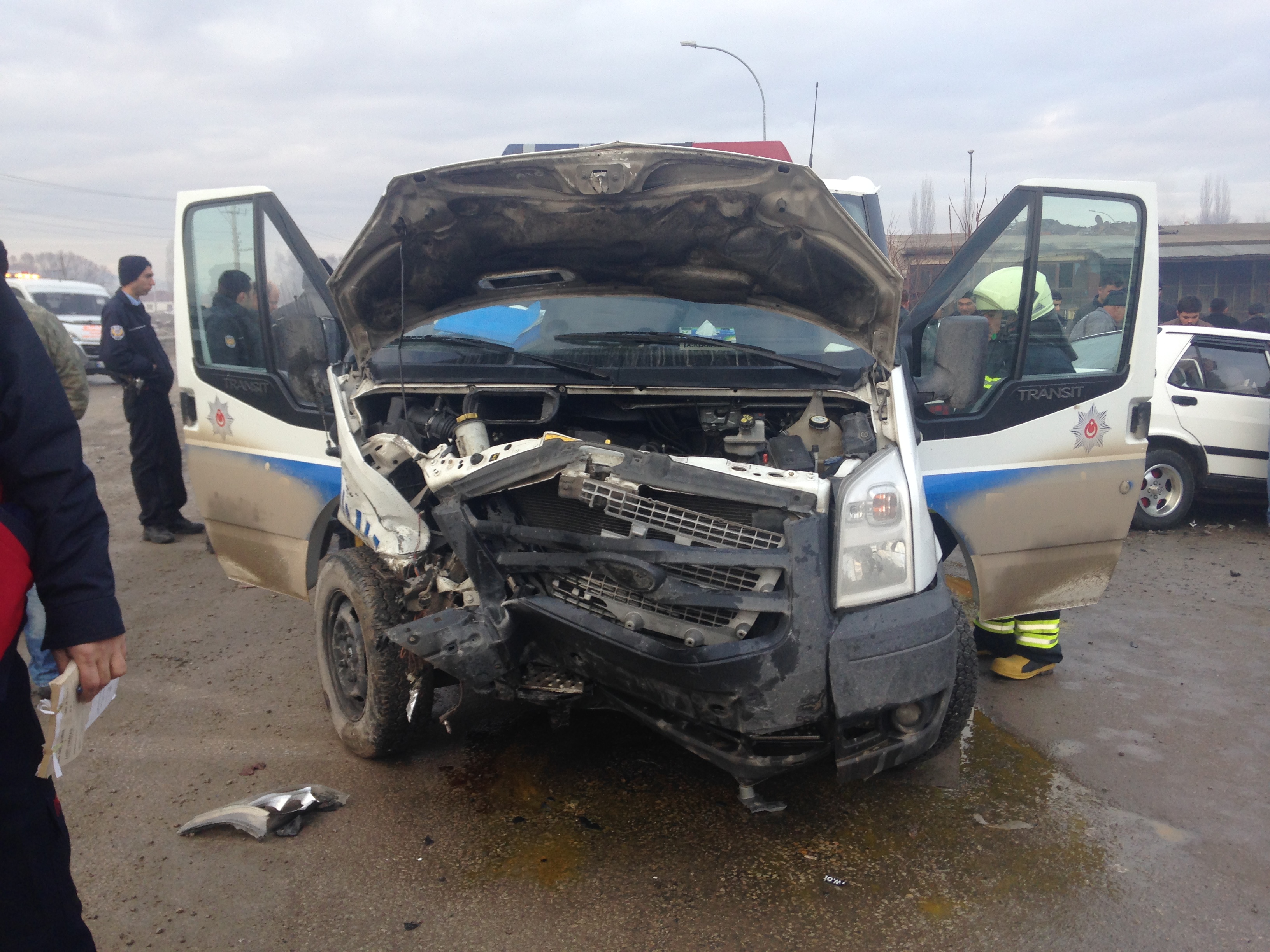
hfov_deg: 55.4
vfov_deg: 42.9
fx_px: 1211
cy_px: 476
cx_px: 635
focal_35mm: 33
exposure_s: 1/123
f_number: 2.4
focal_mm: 4.12
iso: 50
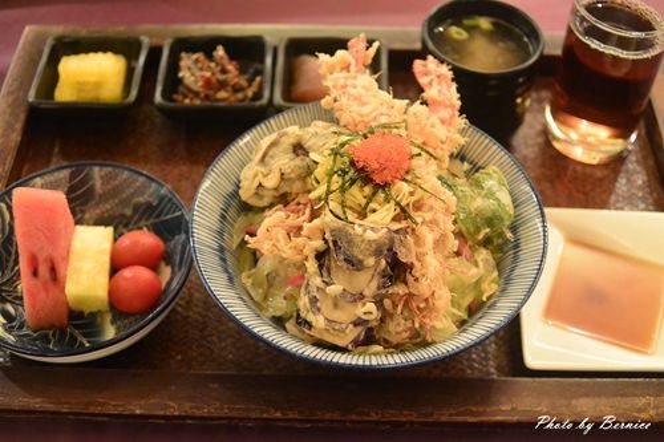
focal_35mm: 49
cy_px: 221
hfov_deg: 40.4
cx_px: 332
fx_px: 903
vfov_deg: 27.5
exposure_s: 1/50
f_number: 1.8
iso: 800
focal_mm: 18.5
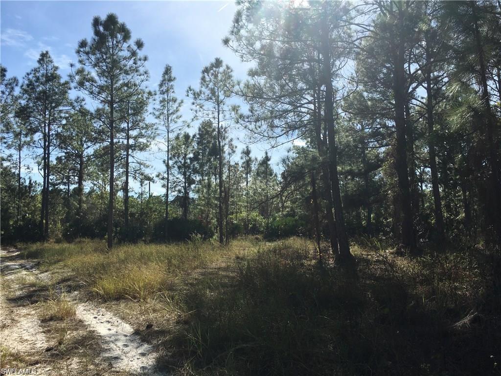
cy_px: 188
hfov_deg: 61.7
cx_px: 250
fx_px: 420
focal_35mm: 29
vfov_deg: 48.2
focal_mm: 4.15
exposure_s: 1/1832
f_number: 2.2
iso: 25
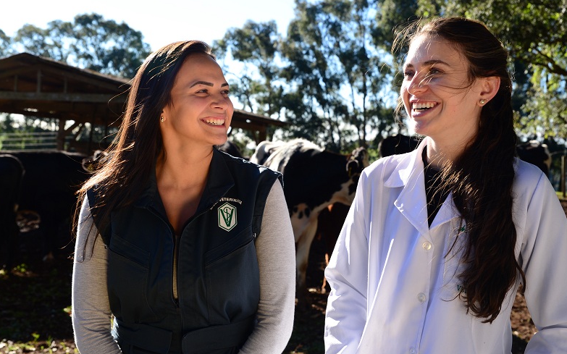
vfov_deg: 25.8
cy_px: 177
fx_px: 772
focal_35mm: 50
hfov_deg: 40.3
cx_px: 281
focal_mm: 48
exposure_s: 1/200
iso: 200
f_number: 8
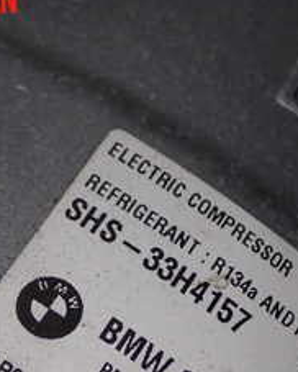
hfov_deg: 12.0
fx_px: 1420
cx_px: 211
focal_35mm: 129
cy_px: 351
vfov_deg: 14.7
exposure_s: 1/50
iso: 200
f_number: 9
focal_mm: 9.01
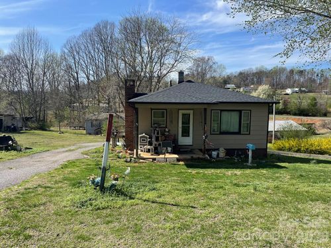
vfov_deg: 53.1
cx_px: 166
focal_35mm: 26
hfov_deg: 67.3
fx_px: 249
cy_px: 124
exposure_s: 1/2506
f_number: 1.6
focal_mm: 4.2
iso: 32
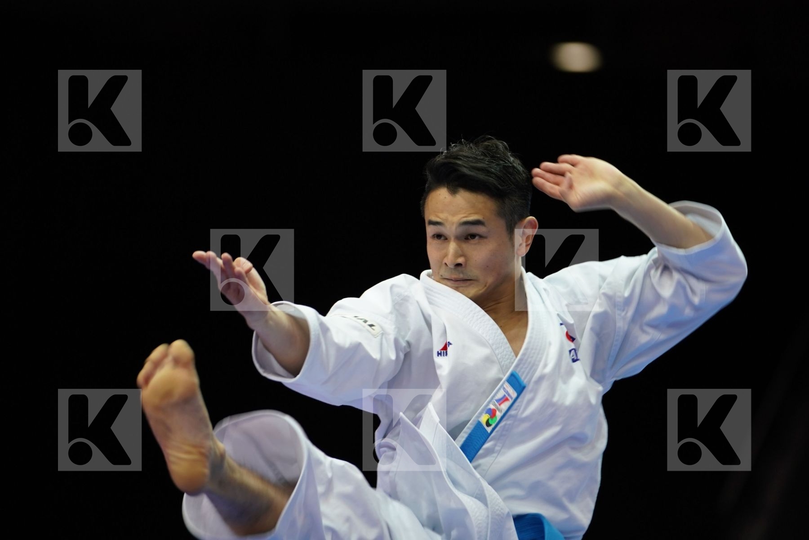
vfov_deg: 5.3
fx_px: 5820
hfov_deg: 8.0
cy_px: 270
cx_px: 404
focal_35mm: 259
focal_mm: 173
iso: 500
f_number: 2.8
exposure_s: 1/160
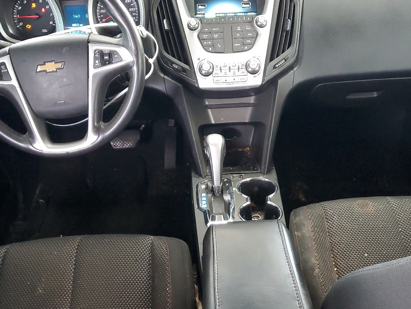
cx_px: 217
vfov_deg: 33.5
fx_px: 511
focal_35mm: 43
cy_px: 193
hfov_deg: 43.8
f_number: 1.5
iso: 243
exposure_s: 1/60.2
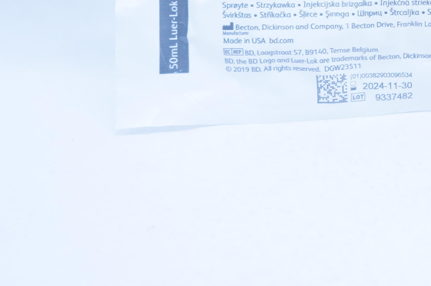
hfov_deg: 20.4
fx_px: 1162
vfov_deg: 13.9
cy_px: 13
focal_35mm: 97
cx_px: 428
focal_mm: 27
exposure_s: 1/200
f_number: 4.5
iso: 800
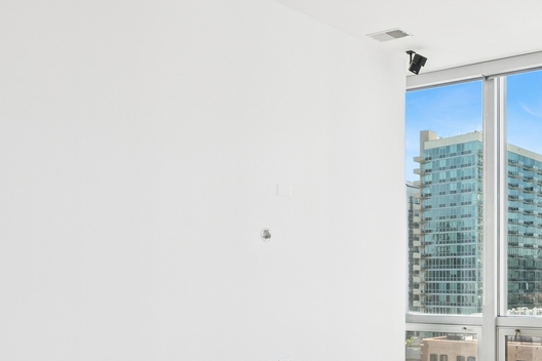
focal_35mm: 43
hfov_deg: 40.3
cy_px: 290
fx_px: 647
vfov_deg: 30.4
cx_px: 531
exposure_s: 1/13
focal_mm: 14
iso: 100
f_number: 10
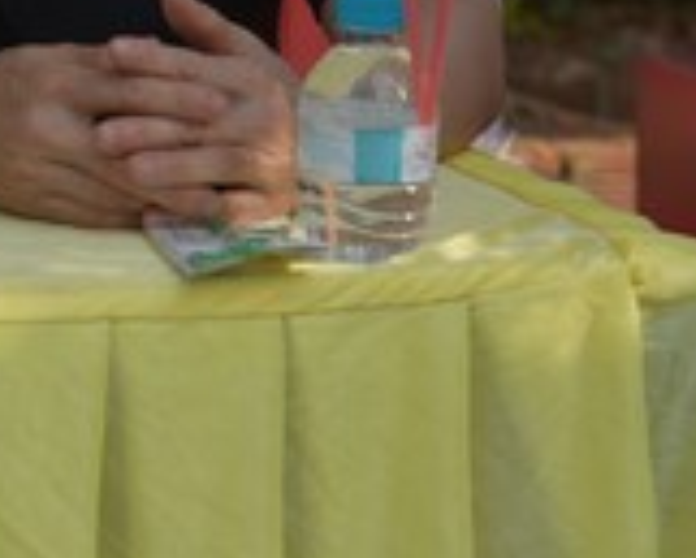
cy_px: -264
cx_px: -389
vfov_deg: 3.4
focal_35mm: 454
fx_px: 9358
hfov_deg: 4.2
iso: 250
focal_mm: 120
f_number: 5.6
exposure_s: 1/500
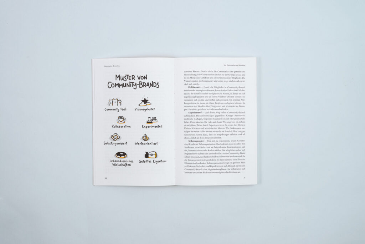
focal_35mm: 60
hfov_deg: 33.4
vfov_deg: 22.7
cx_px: 182
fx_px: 609
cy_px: 122
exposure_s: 1/80
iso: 100
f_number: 10
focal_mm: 60
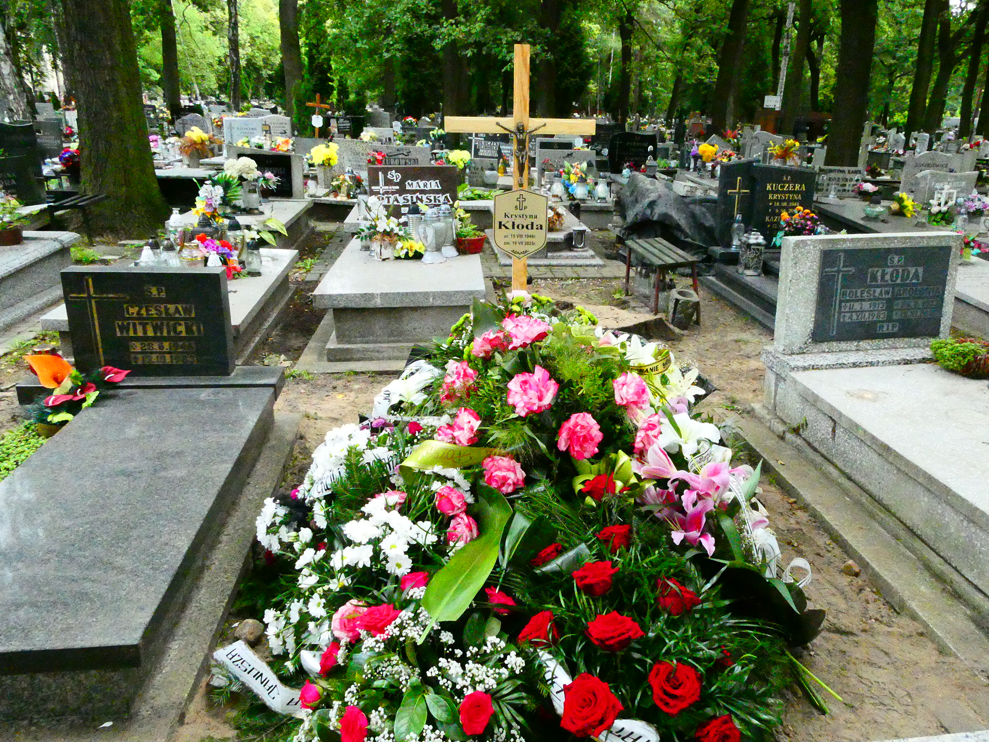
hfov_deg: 67.2
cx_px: 533
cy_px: 365
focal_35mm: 26
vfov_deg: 53.1
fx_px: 743
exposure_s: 1/320
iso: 1600
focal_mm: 4.3
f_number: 5.6
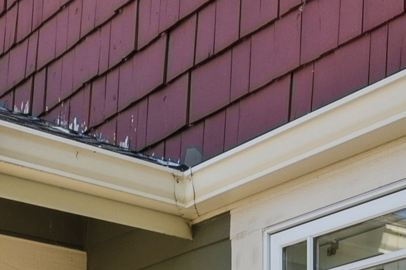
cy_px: 559
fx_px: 913
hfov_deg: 25.1
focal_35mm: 81
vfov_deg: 13.9
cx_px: 196
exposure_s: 1/250
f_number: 8
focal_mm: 13
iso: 400
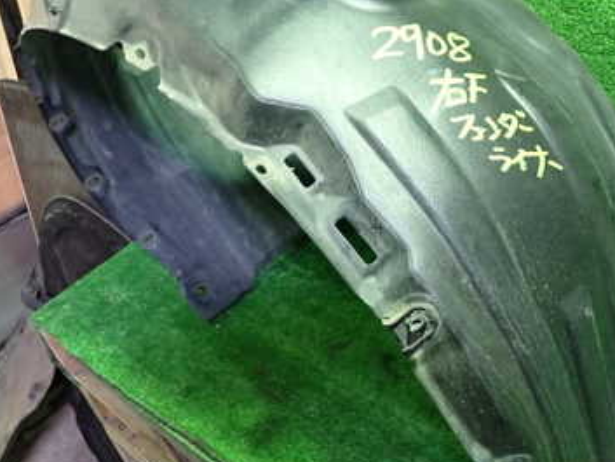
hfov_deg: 37.3
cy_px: 209
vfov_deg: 28.6
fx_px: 906
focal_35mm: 51
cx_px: 376
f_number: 2.3
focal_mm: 5.4
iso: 400
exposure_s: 1/30
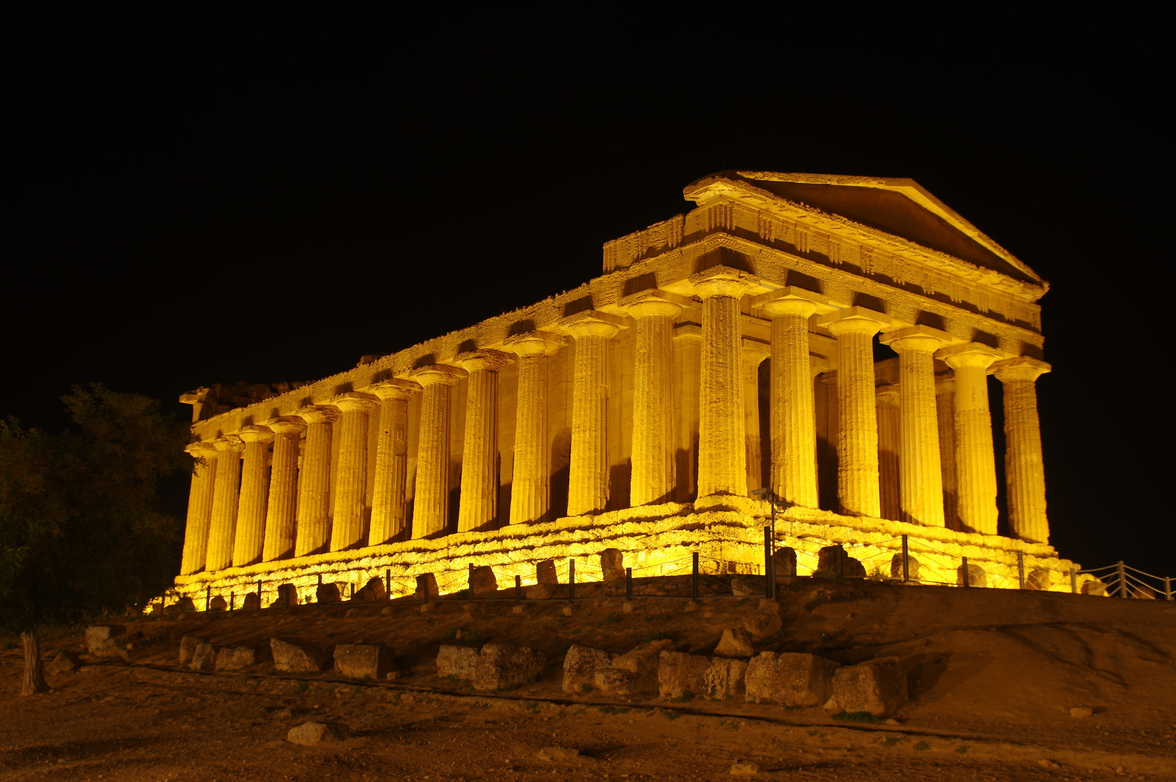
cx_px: 588
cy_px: 391
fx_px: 1273
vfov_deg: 34.1
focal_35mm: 39
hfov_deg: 49.6
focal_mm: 26
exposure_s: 13
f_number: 7.1
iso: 100
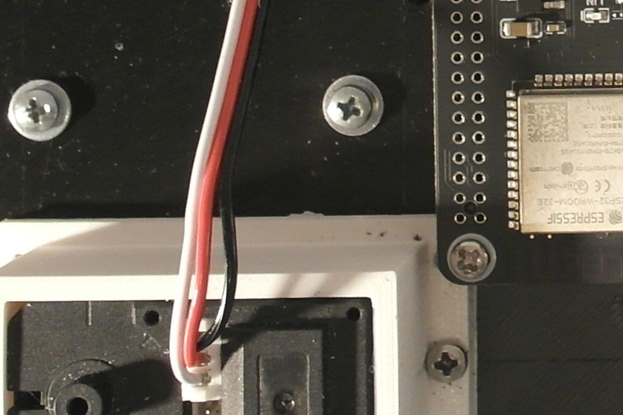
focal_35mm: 164
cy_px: -387
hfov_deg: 11.8
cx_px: 1028
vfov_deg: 8.0
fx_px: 2837
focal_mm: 20
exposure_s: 1/20
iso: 800
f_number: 5
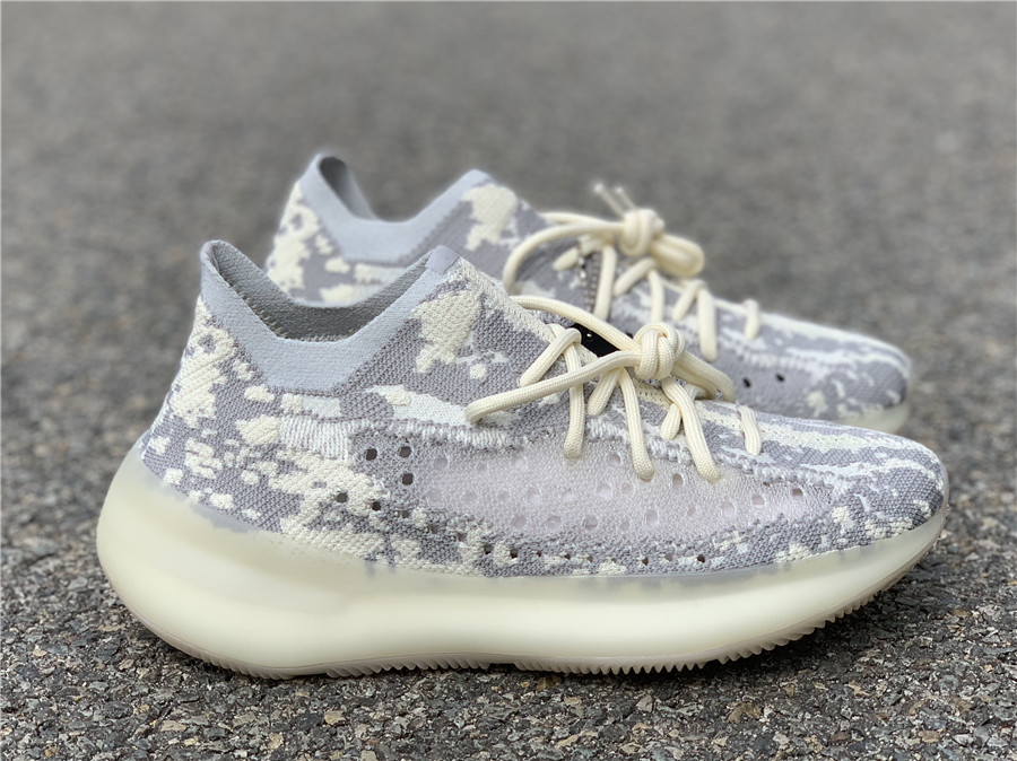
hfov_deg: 36.8
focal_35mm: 52
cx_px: 508
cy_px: 380
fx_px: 1527
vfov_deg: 28.0
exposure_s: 1/1332
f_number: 2.4
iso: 16
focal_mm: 6
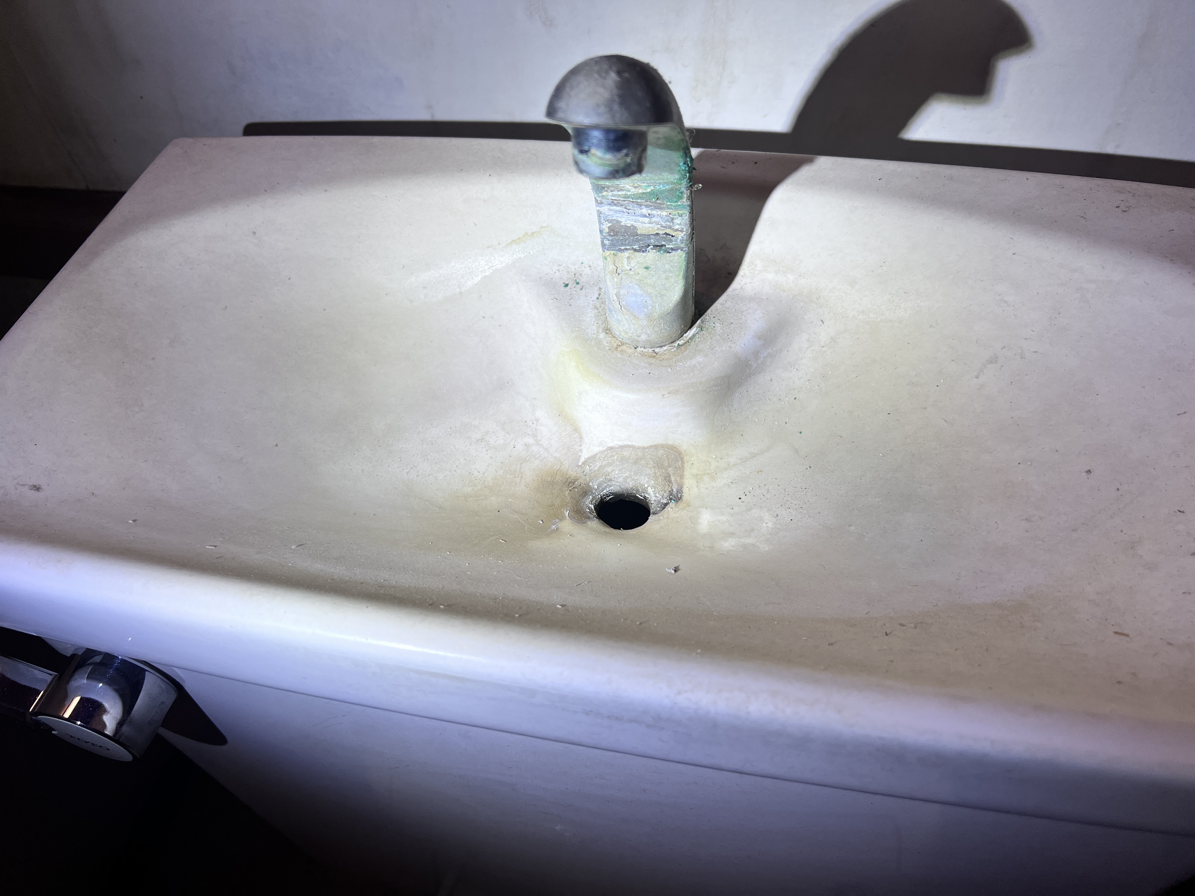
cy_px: 448
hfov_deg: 67.3
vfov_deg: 53.1
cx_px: 598
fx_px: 898
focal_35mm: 26
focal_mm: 5.7
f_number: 1.5
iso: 50
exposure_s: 1/303
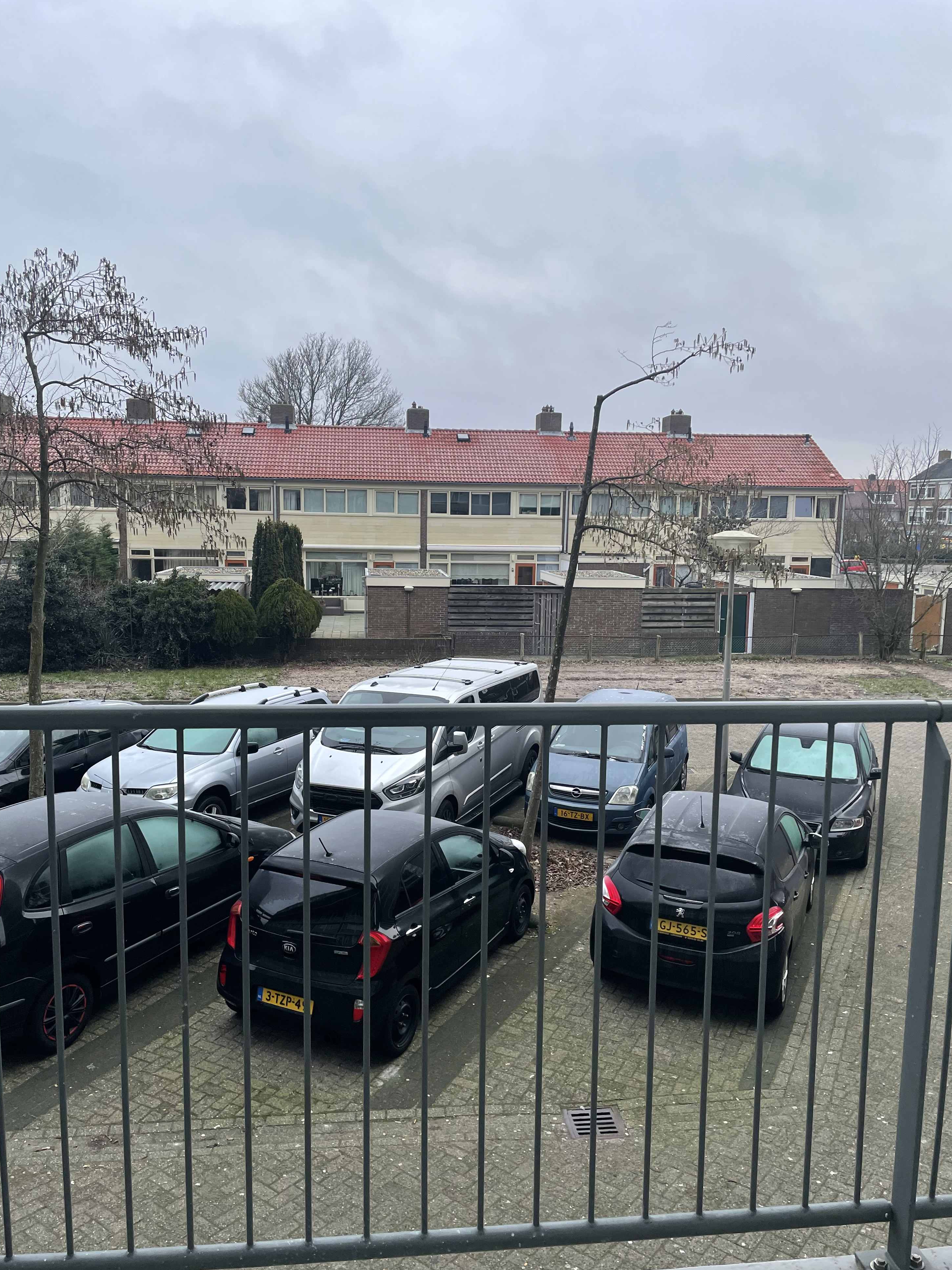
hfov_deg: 51.3
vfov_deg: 65.3
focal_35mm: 27
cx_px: 464
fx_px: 990
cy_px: 659
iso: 64
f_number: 1.6
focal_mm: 4.2
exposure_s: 1/121
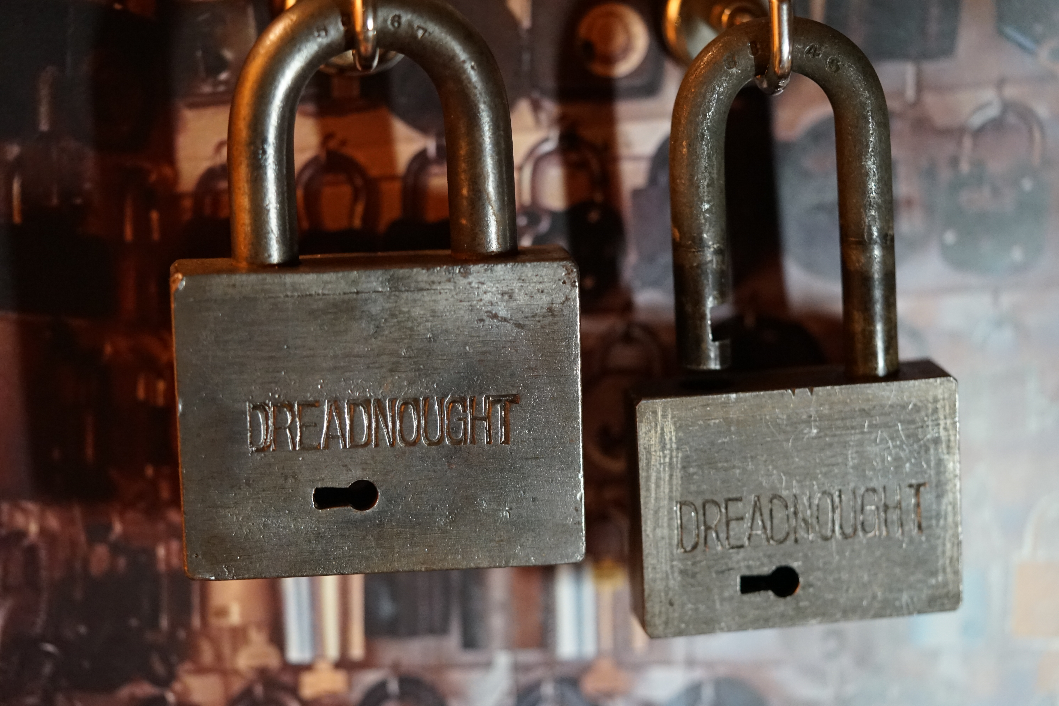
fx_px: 2647
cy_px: 353
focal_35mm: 90
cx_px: 530
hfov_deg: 22.6
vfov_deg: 15.2
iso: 3200
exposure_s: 1/100
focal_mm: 90
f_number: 2.8
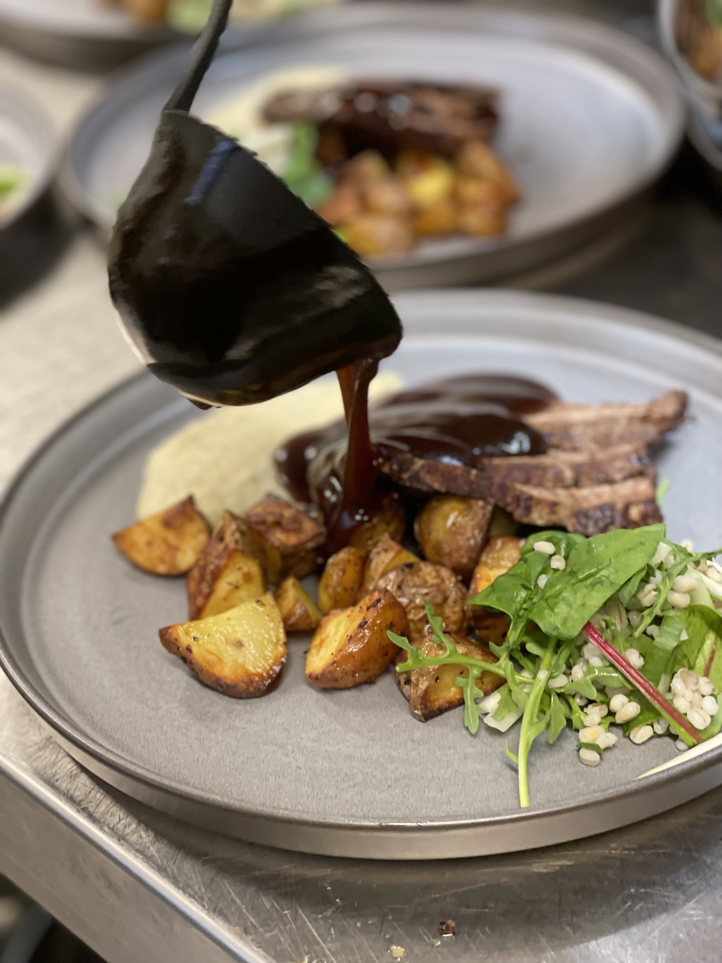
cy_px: 482
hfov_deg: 22.9
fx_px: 1780
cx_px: 361
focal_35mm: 64
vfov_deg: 30.3
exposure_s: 1/33
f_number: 2.2
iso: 125
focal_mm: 7.5
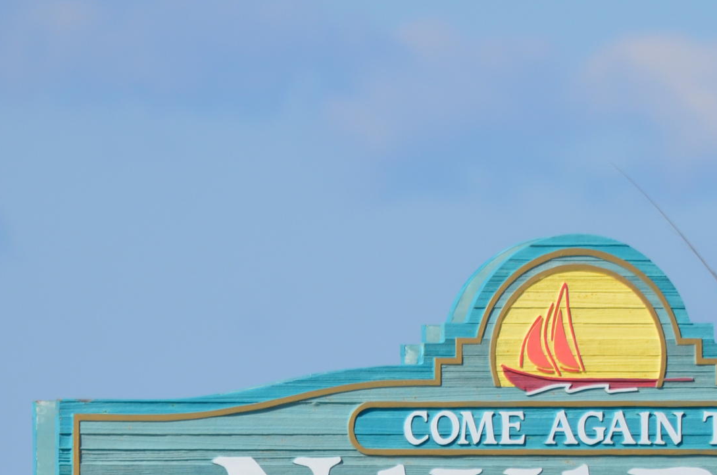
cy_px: 647
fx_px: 24606
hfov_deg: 1.7
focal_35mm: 1238
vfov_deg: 1.1
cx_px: 562
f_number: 8
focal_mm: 300
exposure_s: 1/1000
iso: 180
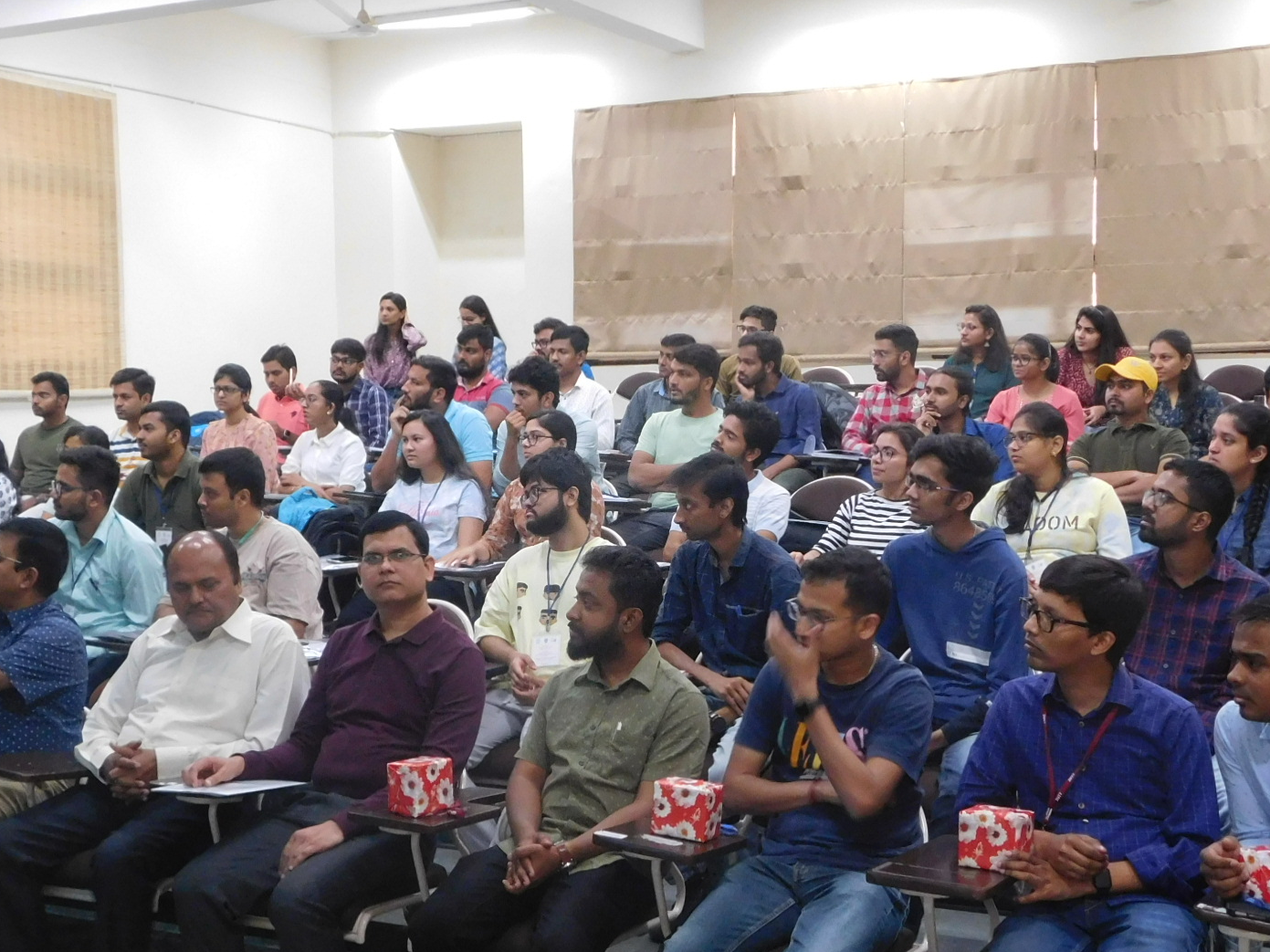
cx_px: 600
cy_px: 521
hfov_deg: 38.9
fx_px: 1798
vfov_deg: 29.7
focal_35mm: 49
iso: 400
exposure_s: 1/10
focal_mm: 5.3
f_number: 3.2
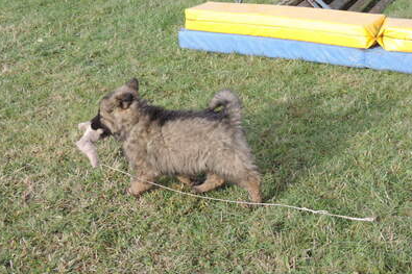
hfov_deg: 25.7
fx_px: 904
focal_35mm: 79
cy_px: 130
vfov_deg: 17.3
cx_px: 205
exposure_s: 1/400
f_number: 3.9
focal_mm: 13.3
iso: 180
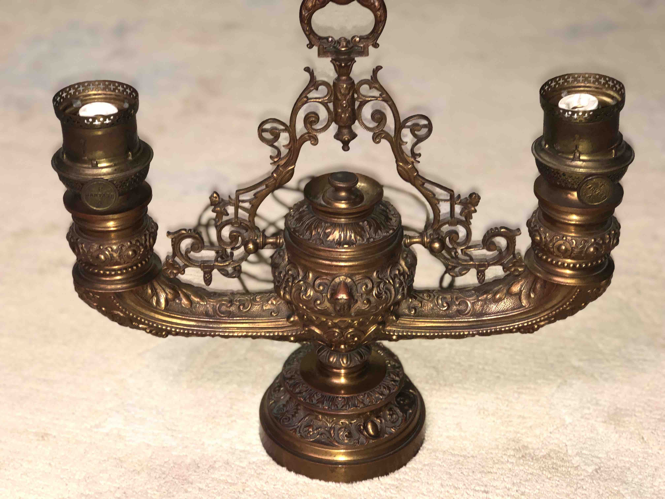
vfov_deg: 25.7
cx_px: 332
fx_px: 1095
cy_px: 250
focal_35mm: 57
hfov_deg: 33.8
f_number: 2.8
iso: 160
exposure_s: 1/30
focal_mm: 6.6
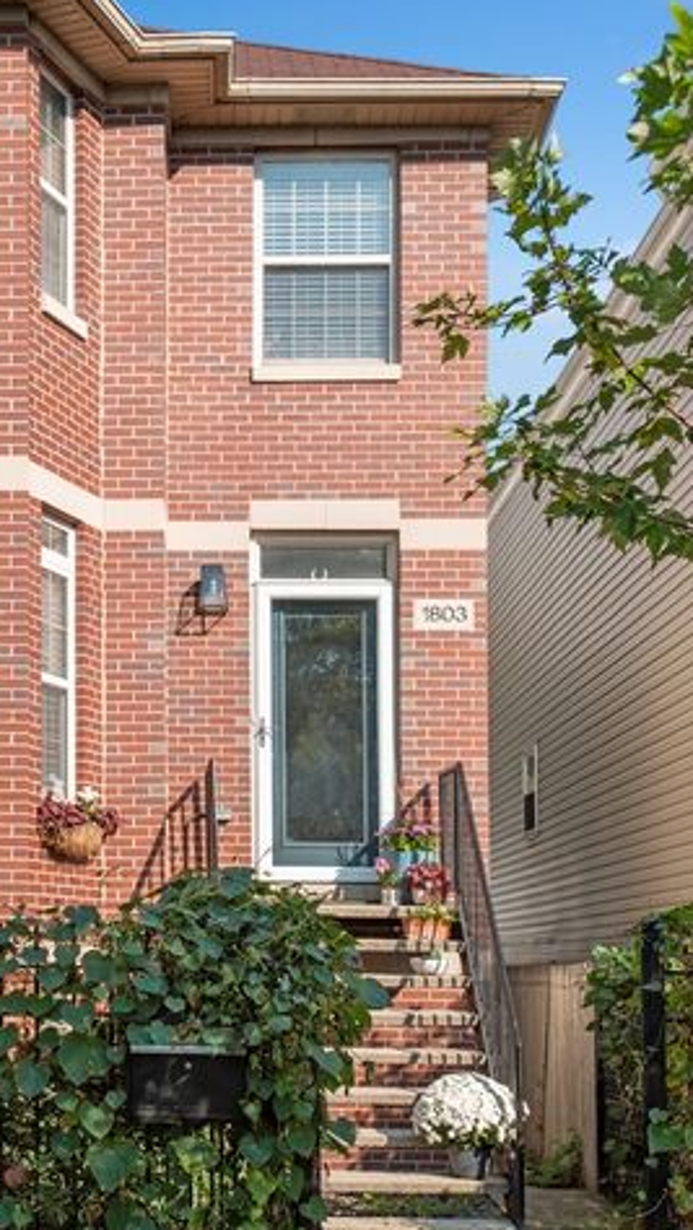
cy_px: 583
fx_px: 1730
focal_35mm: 53
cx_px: 70
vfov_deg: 39.1
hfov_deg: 22.1
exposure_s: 1/250
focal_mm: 32
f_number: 8
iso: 100
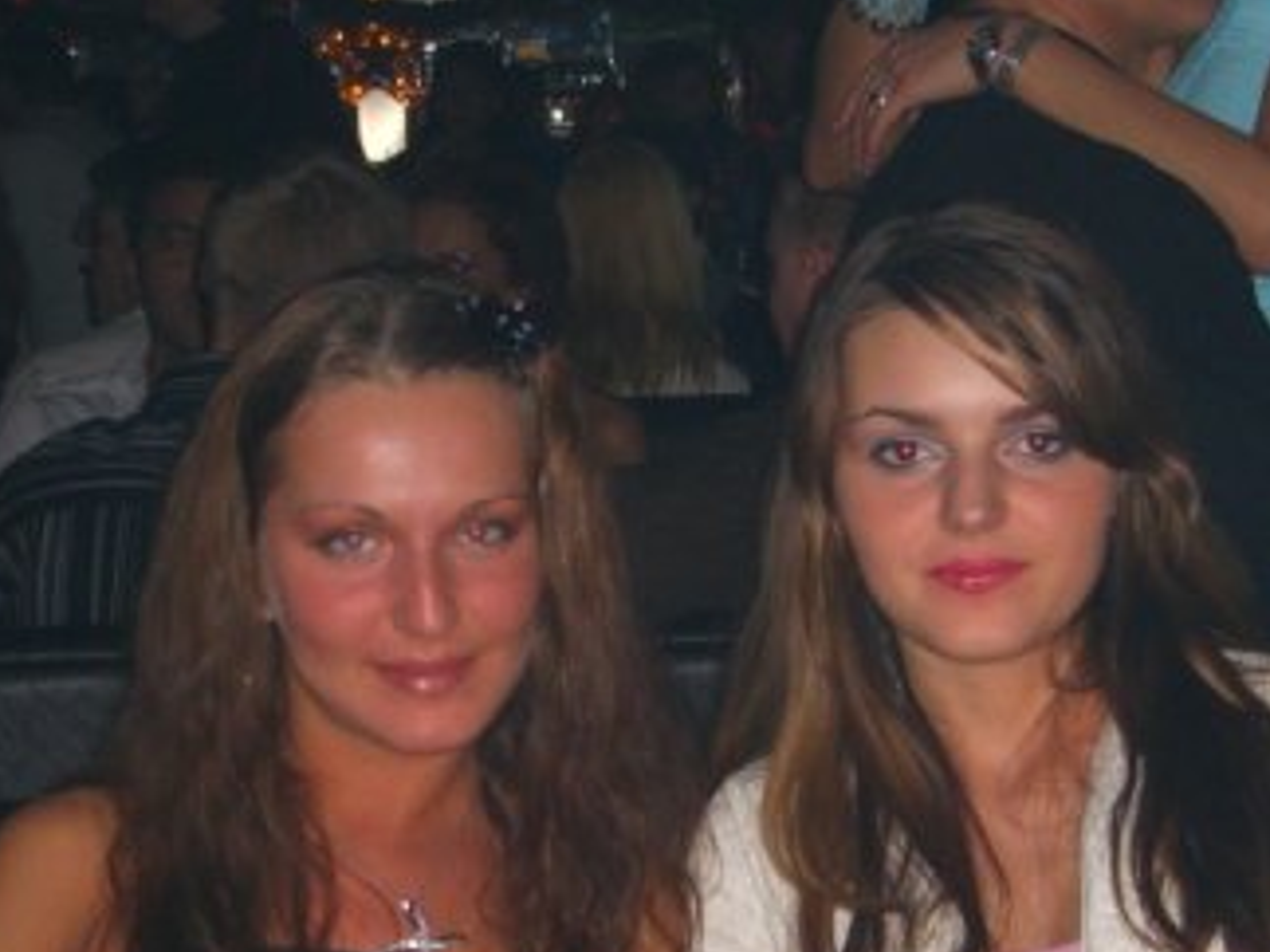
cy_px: 818
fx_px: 3888
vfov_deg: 13.8
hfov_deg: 18.6
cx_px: 692
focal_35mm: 106
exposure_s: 1/60
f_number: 3.6
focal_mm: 11.8
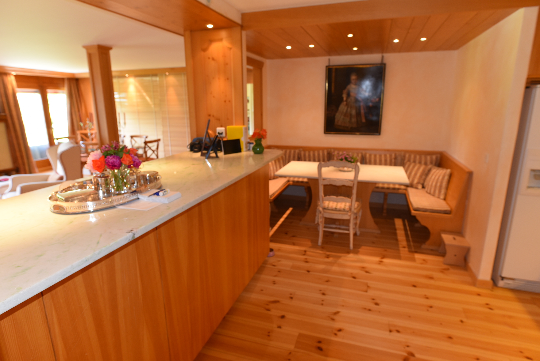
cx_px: 270
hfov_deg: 84.0
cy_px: 180
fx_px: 300
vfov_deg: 62.0
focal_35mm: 20
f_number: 4
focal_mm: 20
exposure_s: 1/80
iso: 800
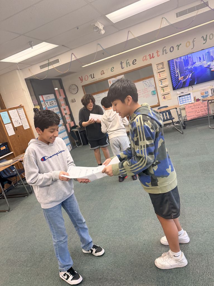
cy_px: 143
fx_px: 198
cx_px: 107
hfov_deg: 56.8
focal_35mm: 24
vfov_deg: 71.6
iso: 200
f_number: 1.78
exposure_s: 1/179
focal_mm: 6.76
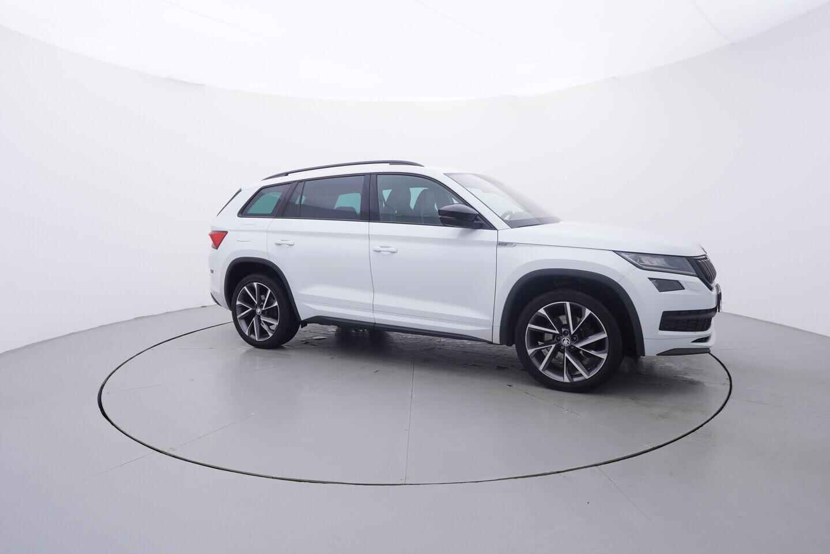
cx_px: 415
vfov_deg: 56.2
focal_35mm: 22
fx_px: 519
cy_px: 277
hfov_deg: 77.3
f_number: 5
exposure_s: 1/80
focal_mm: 15
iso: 200
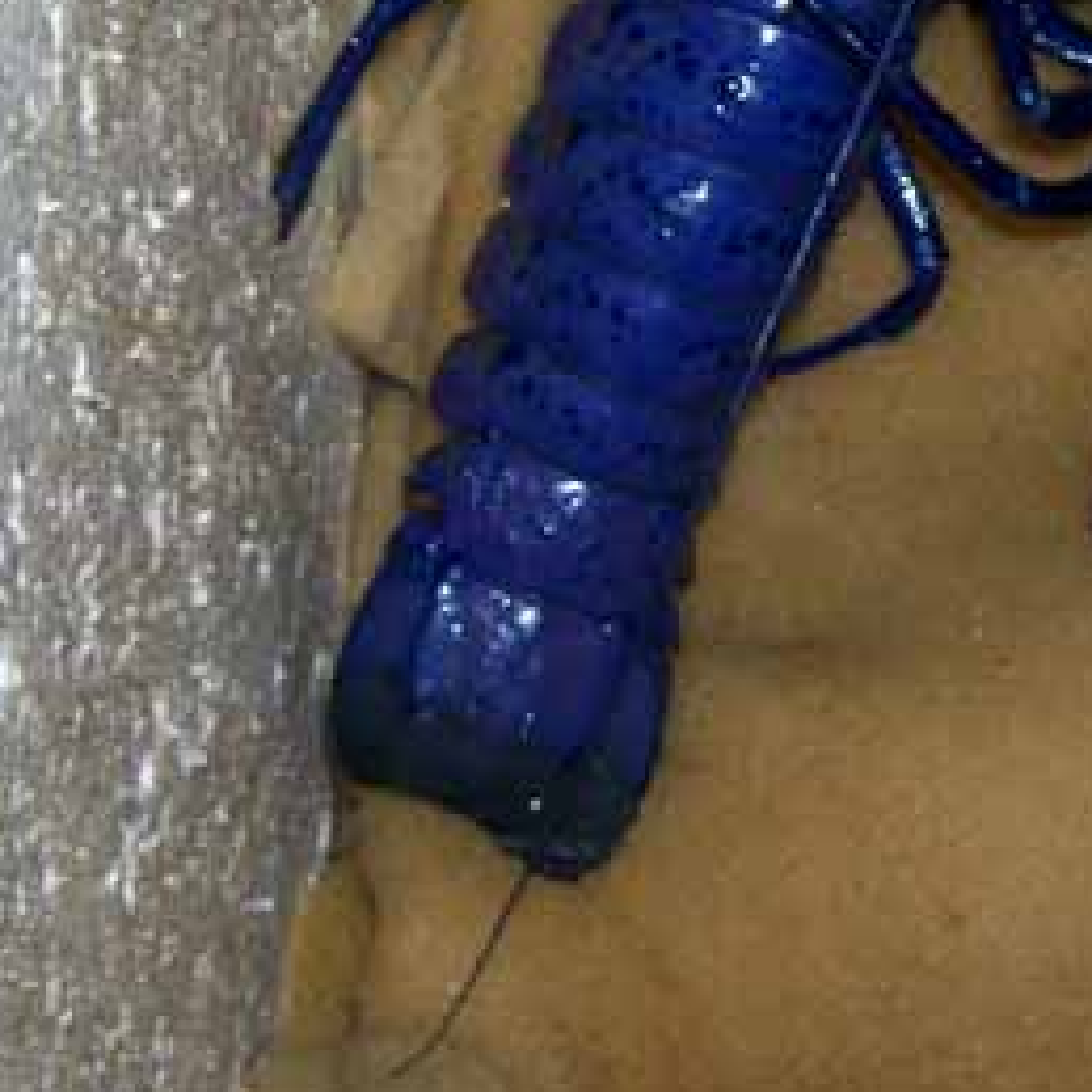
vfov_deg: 18.1
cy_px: -46
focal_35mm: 93
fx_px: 3319
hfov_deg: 18.5
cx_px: 915
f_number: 2.7
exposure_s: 1/64
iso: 80
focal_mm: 5.6
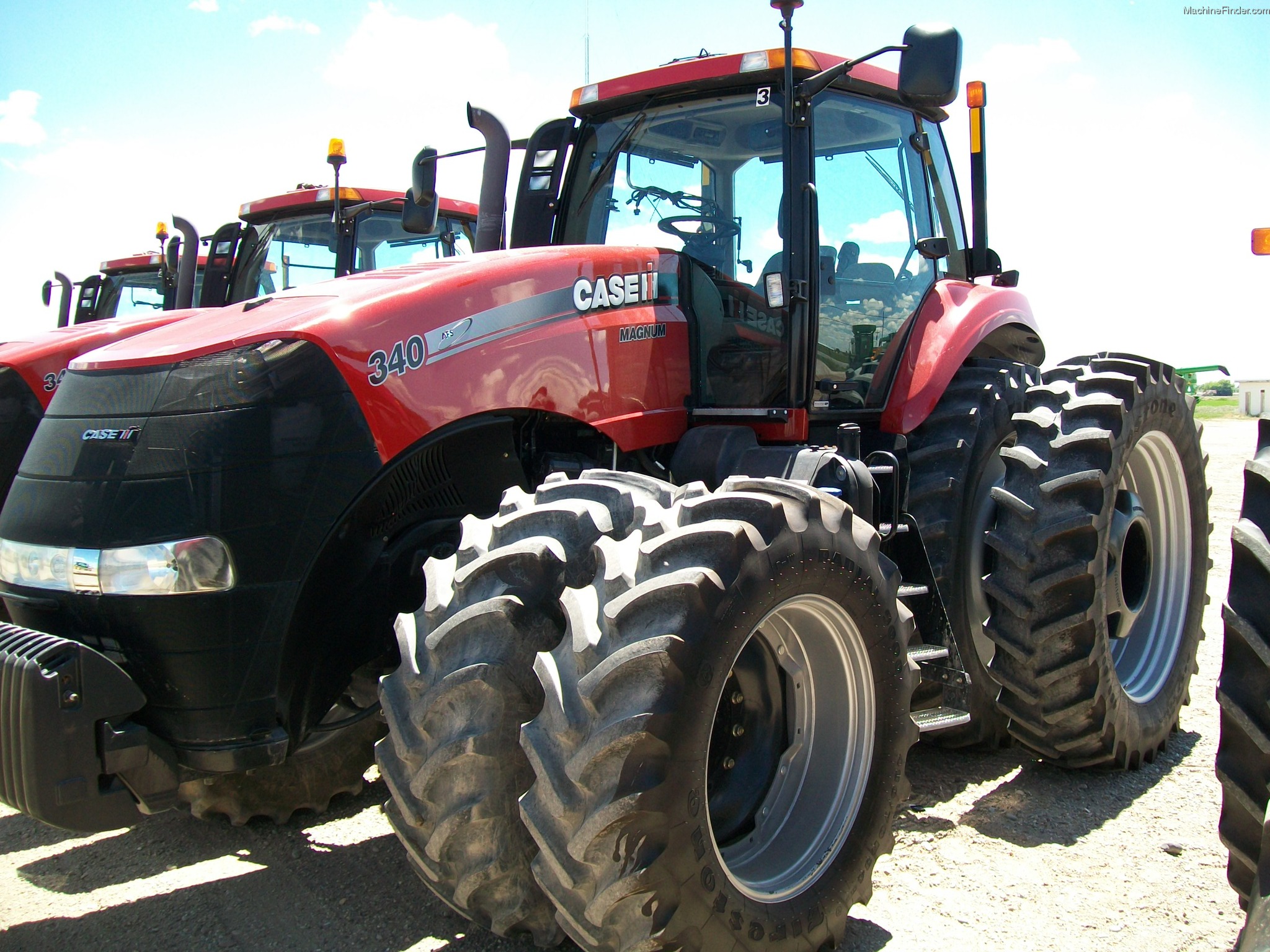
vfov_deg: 41.8
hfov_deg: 54.0
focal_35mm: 34
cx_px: 635
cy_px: 476
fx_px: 1247
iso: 64
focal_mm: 6.1
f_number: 2.7
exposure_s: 1/320
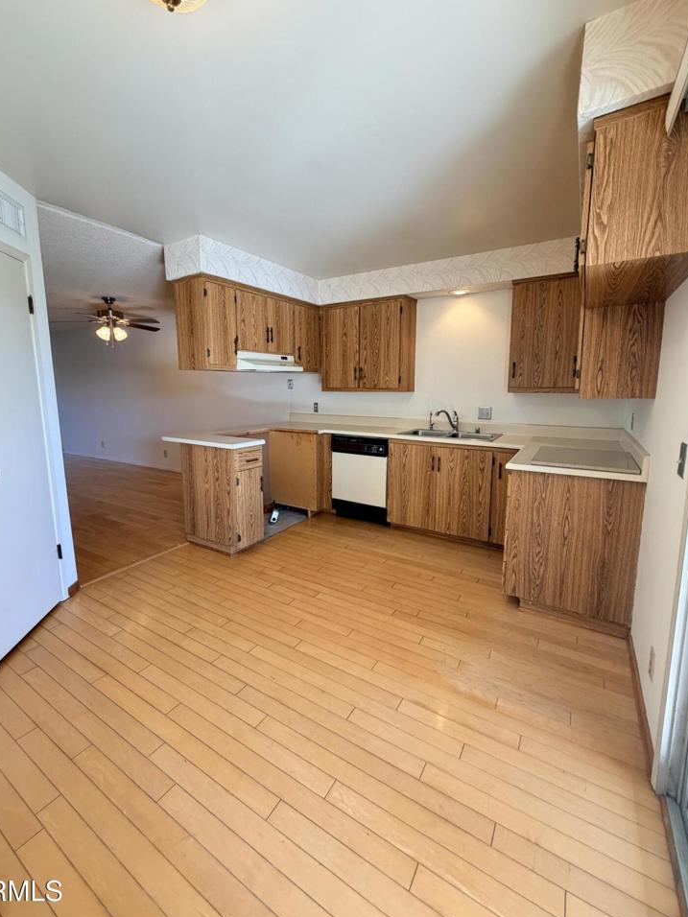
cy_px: 445
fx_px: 398
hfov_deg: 81.7
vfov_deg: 98.1
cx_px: 333
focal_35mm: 15
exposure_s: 1/60
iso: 320
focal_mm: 2.22
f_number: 2.2
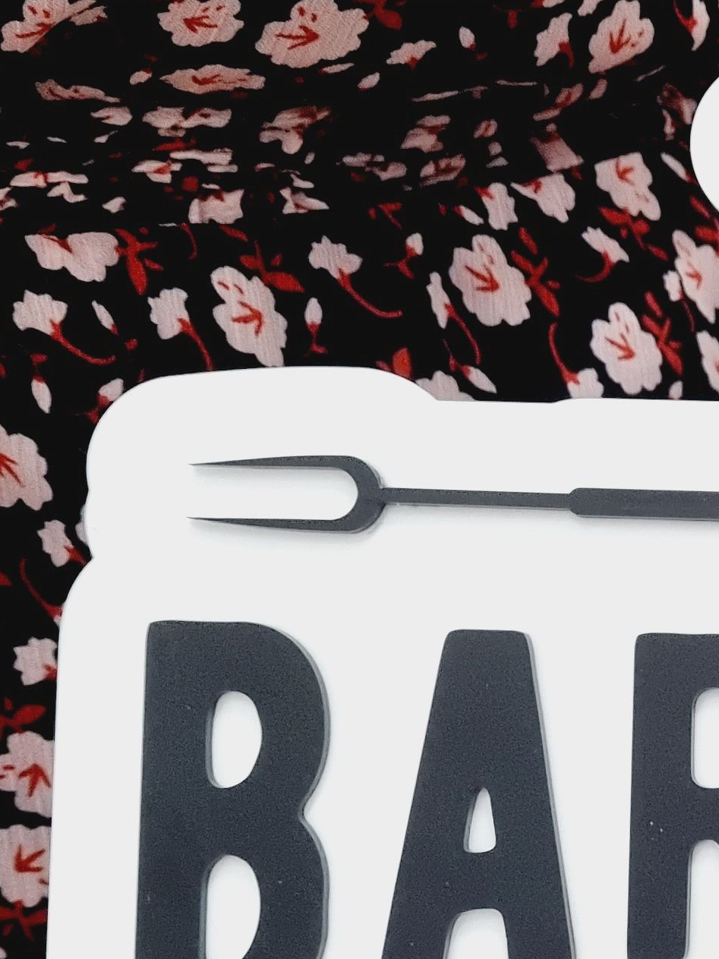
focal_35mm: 83
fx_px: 2299
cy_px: 744
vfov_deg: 23.3
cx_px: 1093
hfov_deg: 16.2
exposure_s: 1/50
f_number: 1.8
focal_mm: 5.4
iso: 400
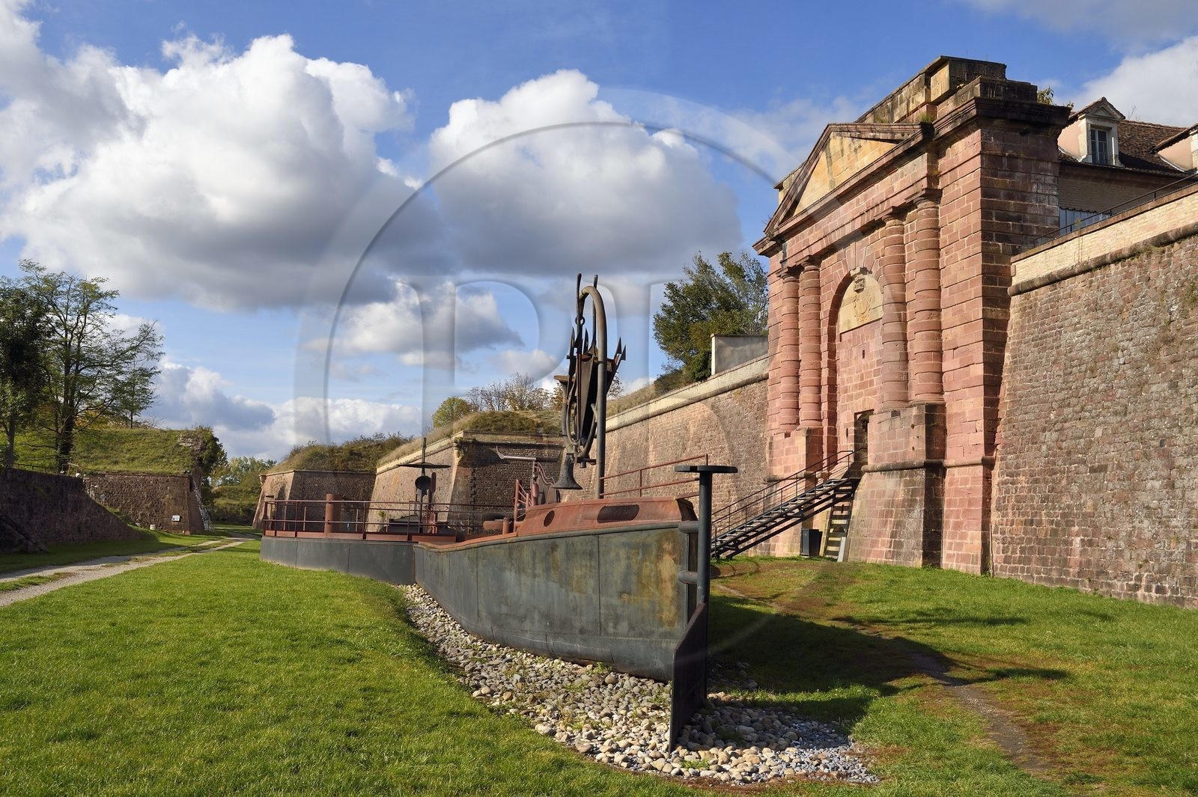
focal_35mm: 32
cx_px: 599
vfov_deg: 41.1
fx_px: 1064
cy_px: 398
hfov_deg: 58.7
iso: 200
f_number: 10
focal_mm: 32
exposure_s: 1/500
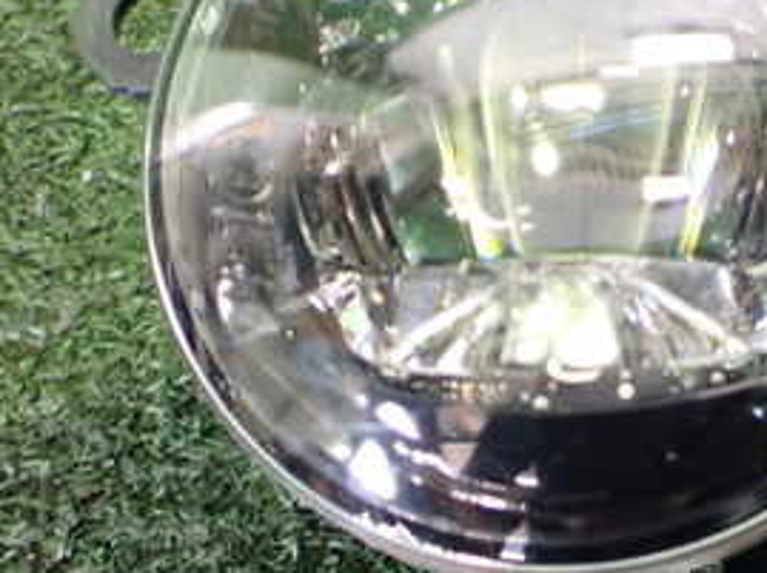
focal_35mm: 67
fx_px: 1483
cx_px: 604
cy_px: 265
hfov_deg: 28.4
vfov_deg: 21.9
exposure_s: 1/30
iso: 800
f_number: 2.3
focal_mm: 5.4
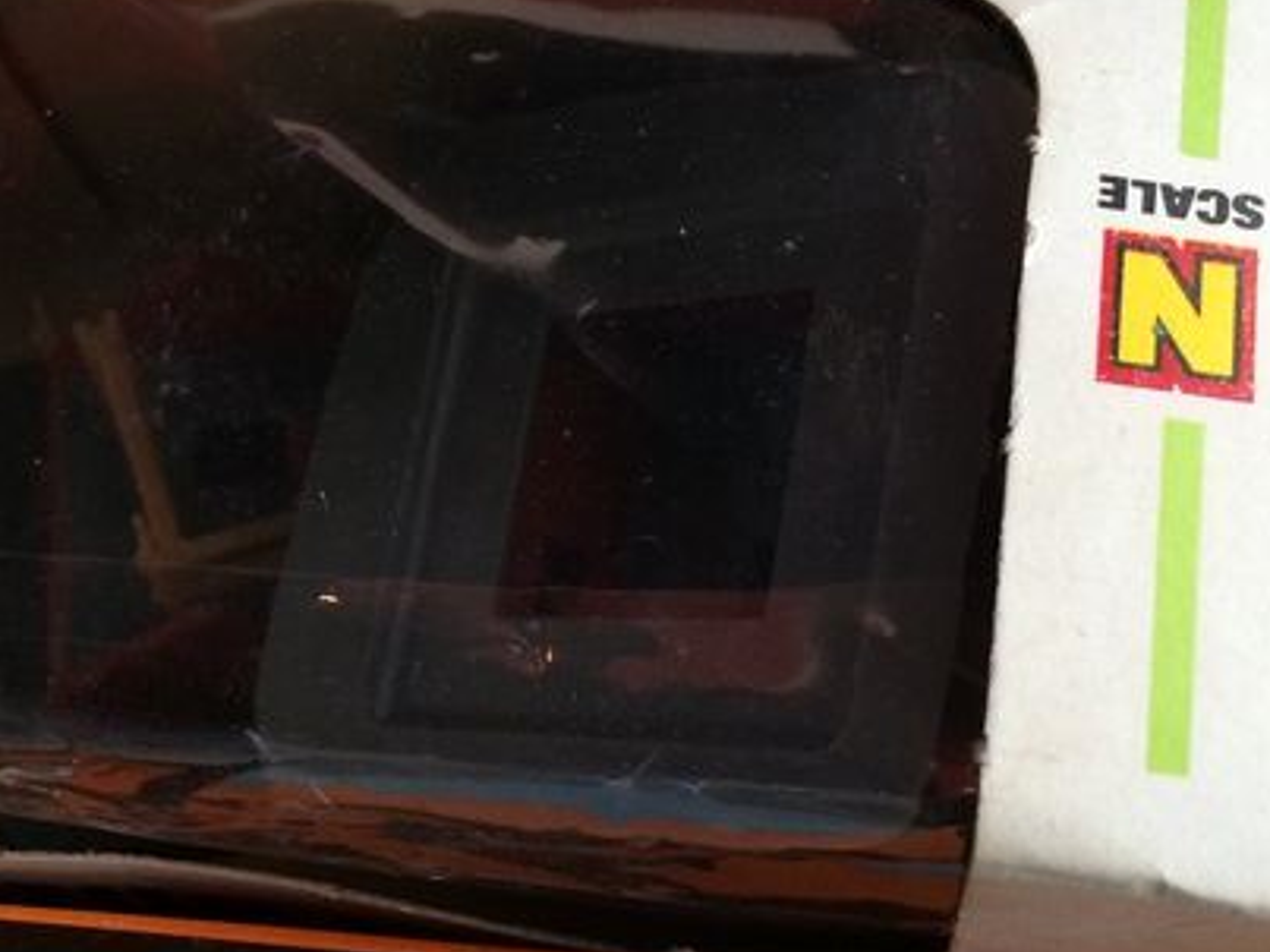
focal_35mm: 67
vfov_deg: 21.8
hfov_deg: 28.9
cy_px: 263
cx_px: 533
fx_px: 2457
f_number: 2.2
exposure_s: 1/30
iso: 50
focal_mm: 4.12
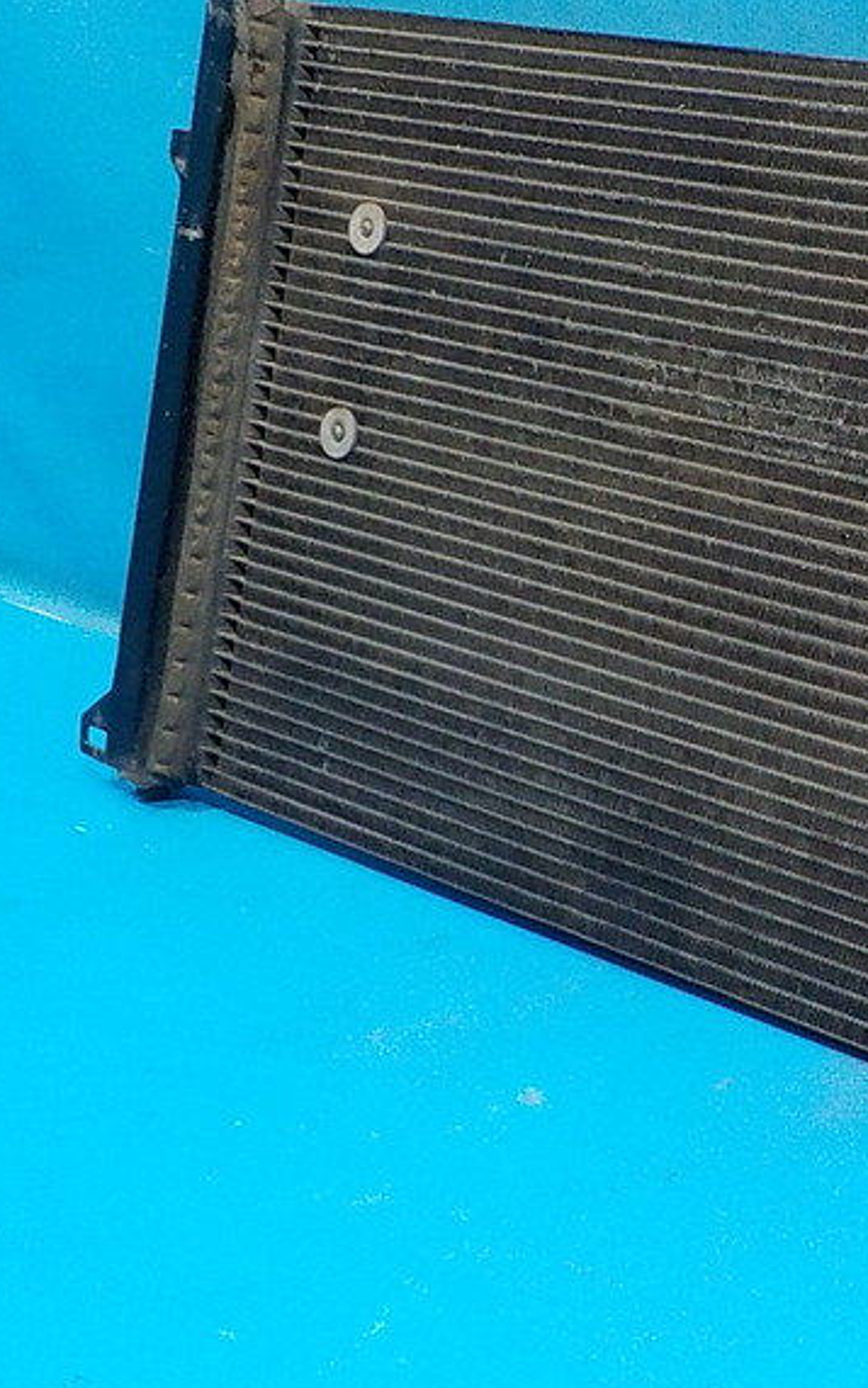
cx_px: 1016
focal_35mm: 57
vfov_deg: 35.6
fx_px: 2157
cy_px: 564
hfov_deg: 21.3
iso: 280
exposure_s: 1/30
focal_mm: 4.1
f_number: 3.3
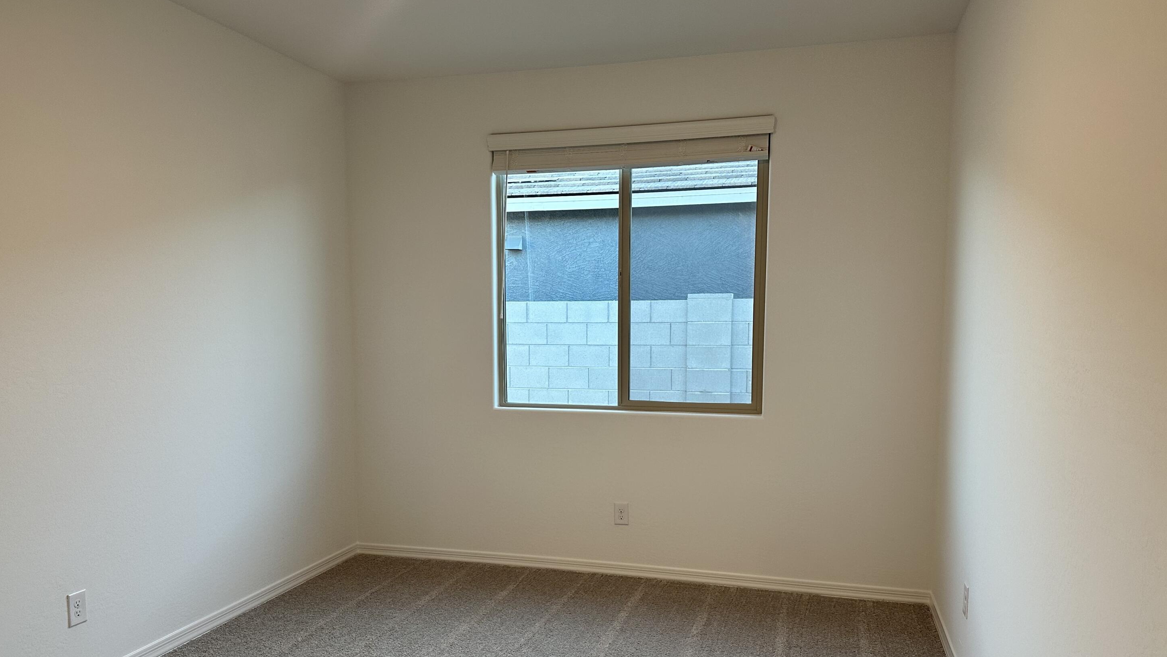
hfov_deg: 69.9
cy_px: 404
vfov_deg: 42.6
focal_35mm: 27
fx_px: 835
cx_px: 574
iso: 160
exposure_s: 1/120
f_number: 1.78
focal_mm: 6.86
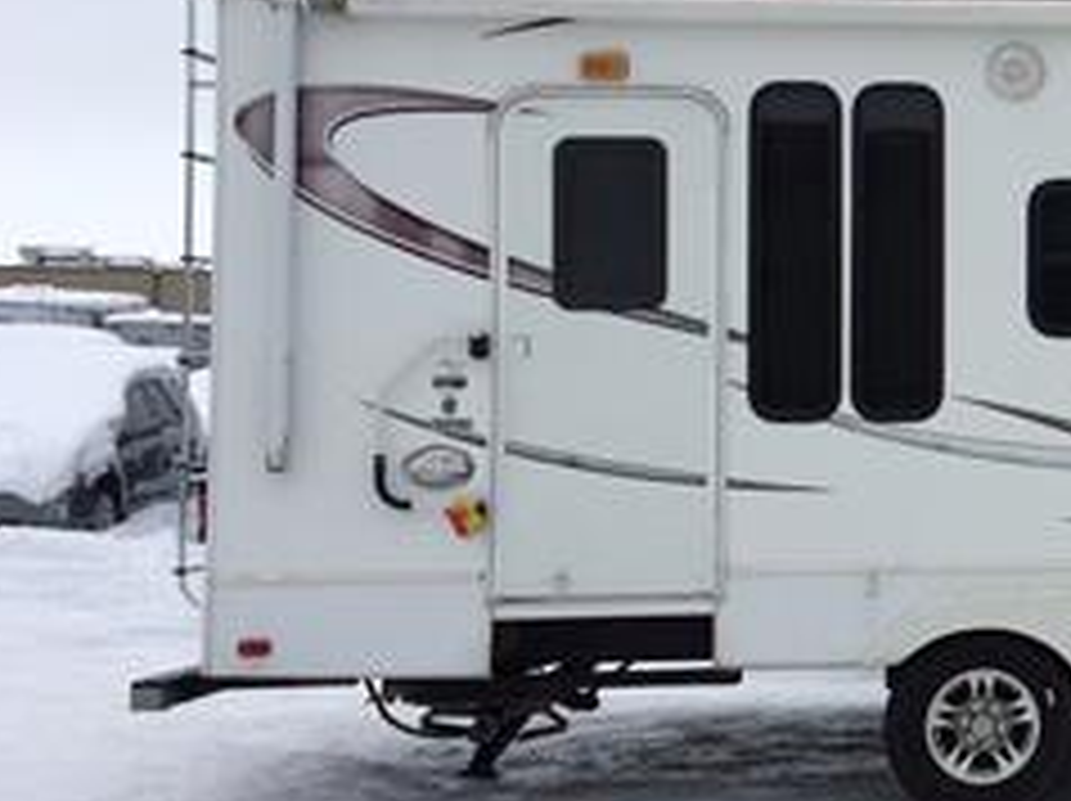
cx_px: 1332
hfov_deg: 22.7
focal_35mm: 78
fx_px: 2411
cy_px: 256
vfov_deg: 18.8
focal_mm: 4.15
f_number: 2.2
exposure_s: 1/1109
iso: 32
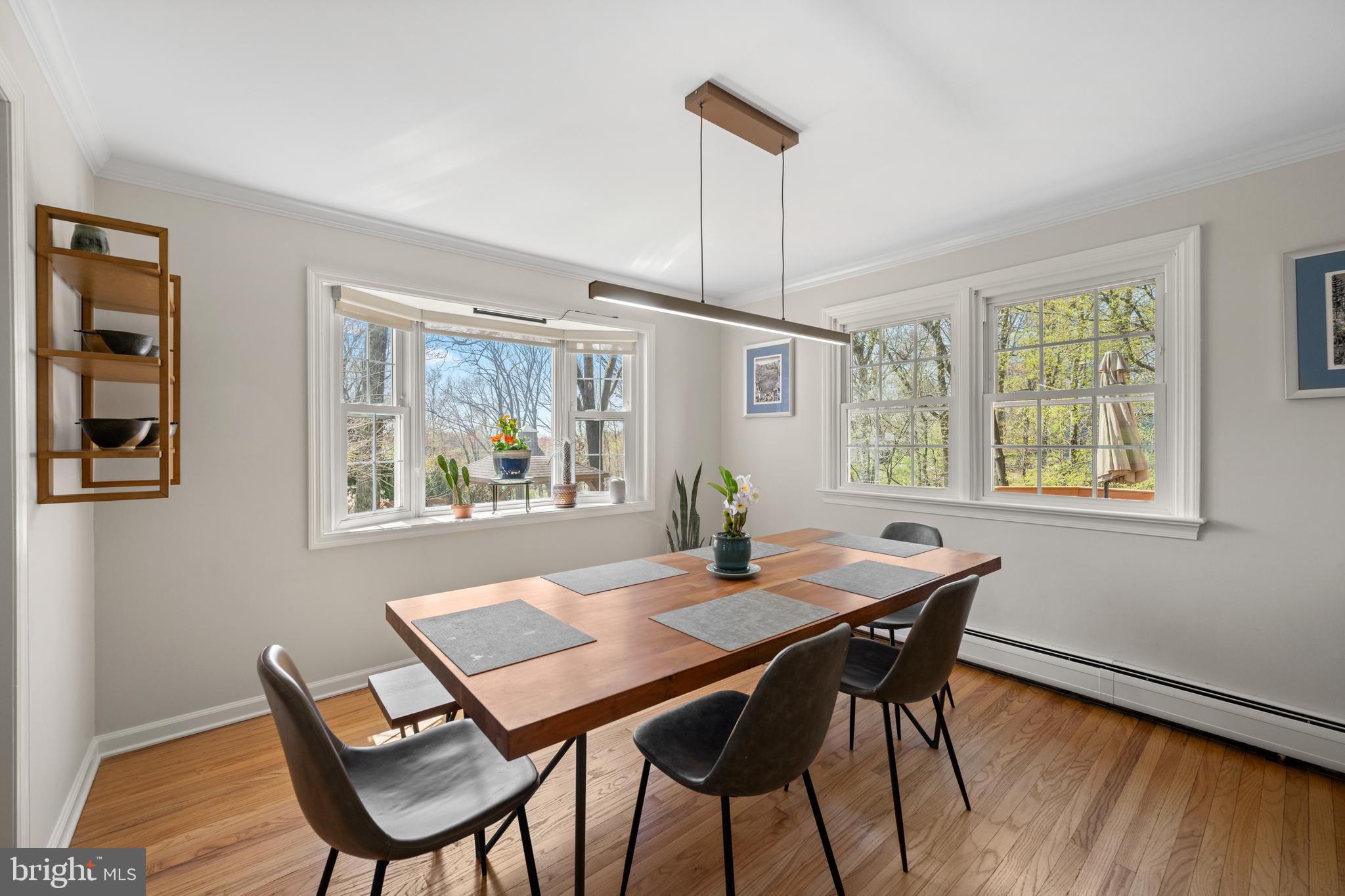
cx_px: 672
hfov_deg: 104.3
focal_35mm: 14
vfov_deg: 81.2
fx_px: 523
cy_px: 448
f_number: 6.3
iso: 400
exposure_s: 1/50
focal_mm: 14
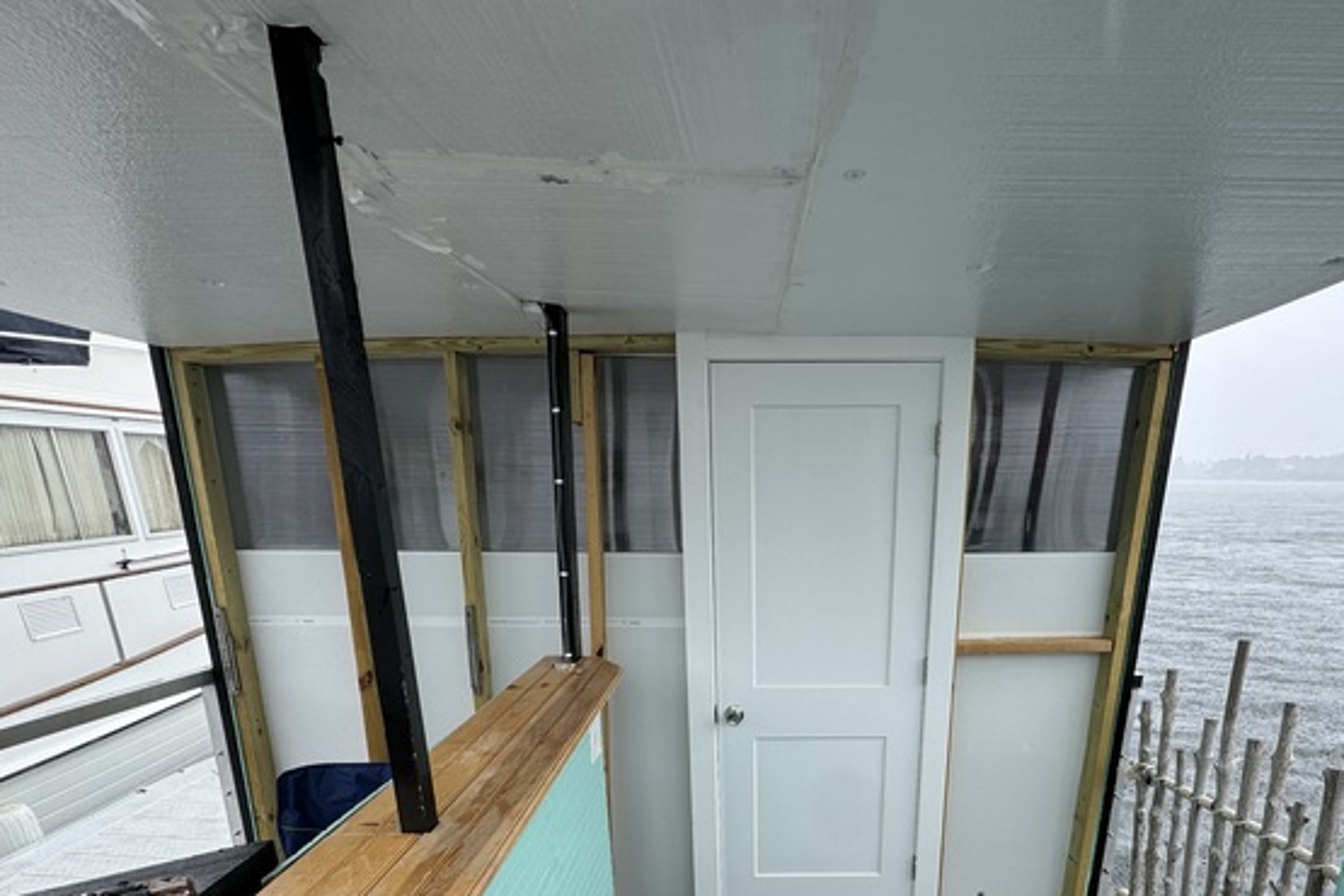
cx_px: 765
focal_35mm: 21
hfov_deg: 80.7
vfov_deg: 55.2
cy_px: 722
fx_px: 784
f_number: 2.2
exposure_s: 1/334
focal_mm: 2.22
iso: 40
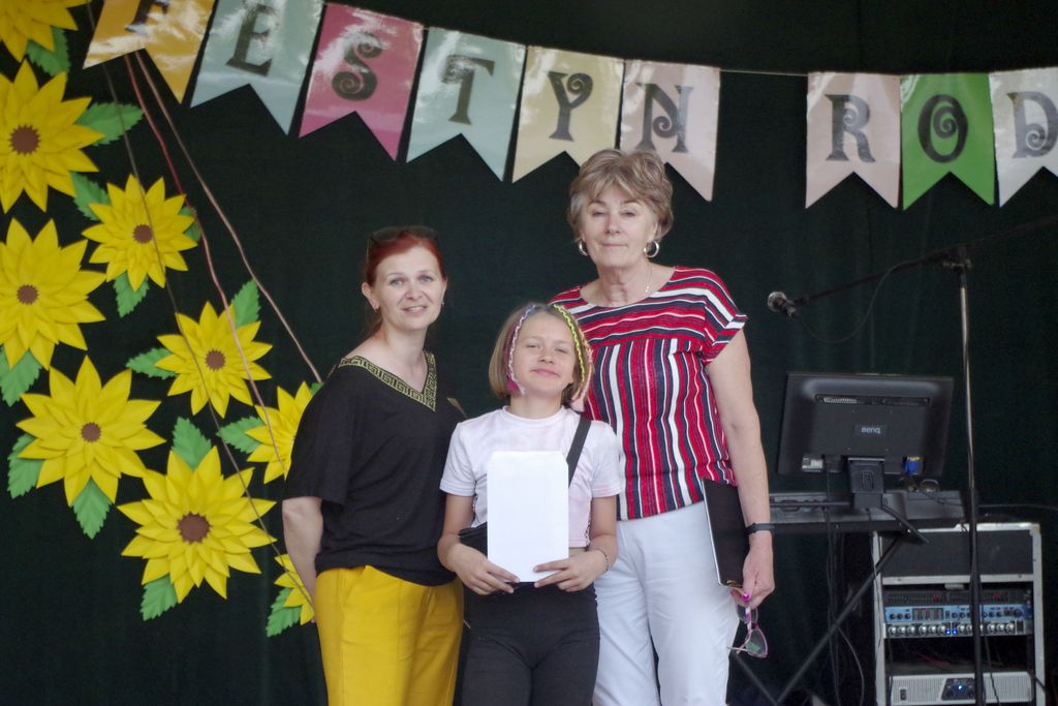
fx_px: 2410
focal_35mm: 82
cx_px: 529
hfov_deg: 24.8
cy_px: 353
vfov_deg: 16.7
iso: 1600
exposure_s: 1/80
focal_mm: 55
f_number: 5.6
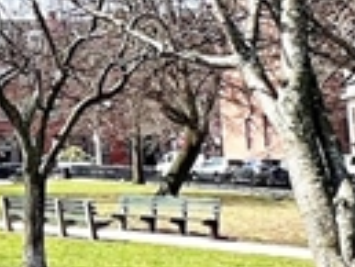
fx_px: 1057
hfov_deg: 16.9
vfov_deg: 14.2
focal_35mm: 103
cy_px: -3
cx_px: -209
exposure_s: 1/1468
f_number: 1.8
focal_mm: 1.57
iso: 32
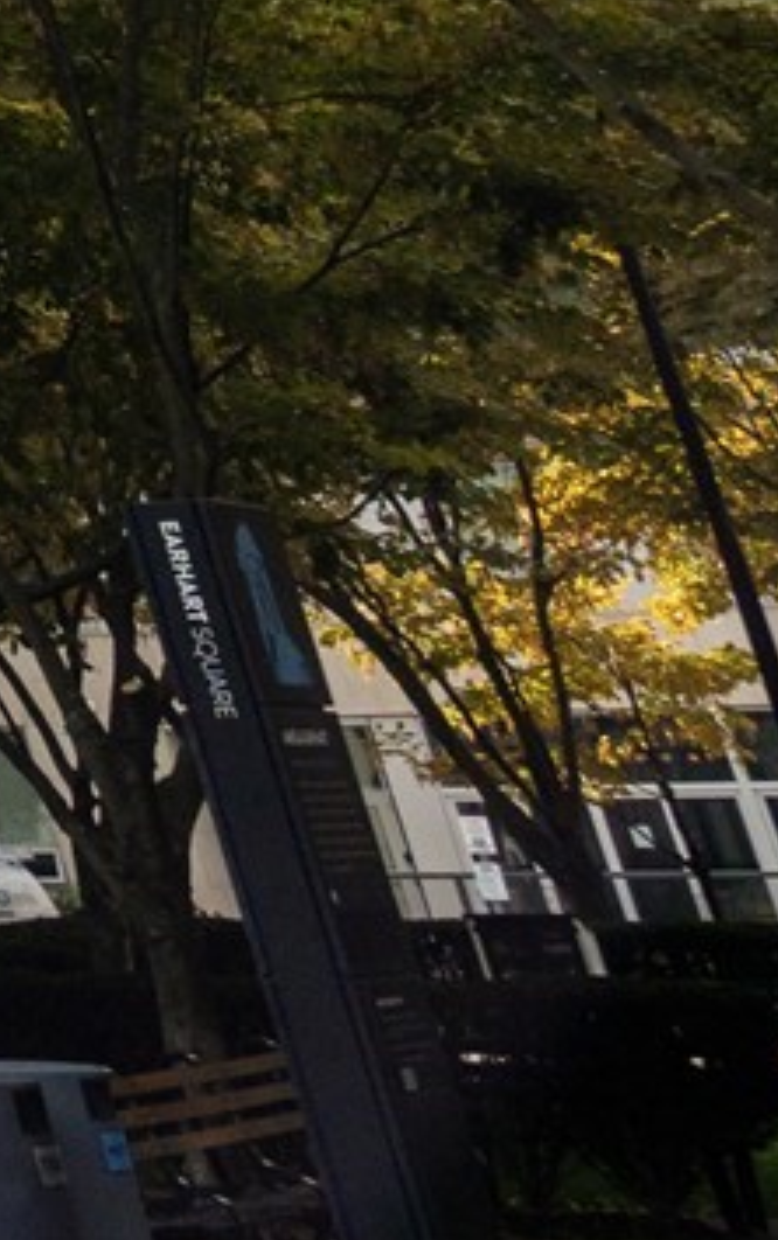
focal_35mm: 106
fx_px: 3587
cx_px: -2569
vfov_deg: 17.2
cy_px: -758
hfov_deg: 7.4
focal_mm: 18
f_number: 7.1
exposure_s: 1/800
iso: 320
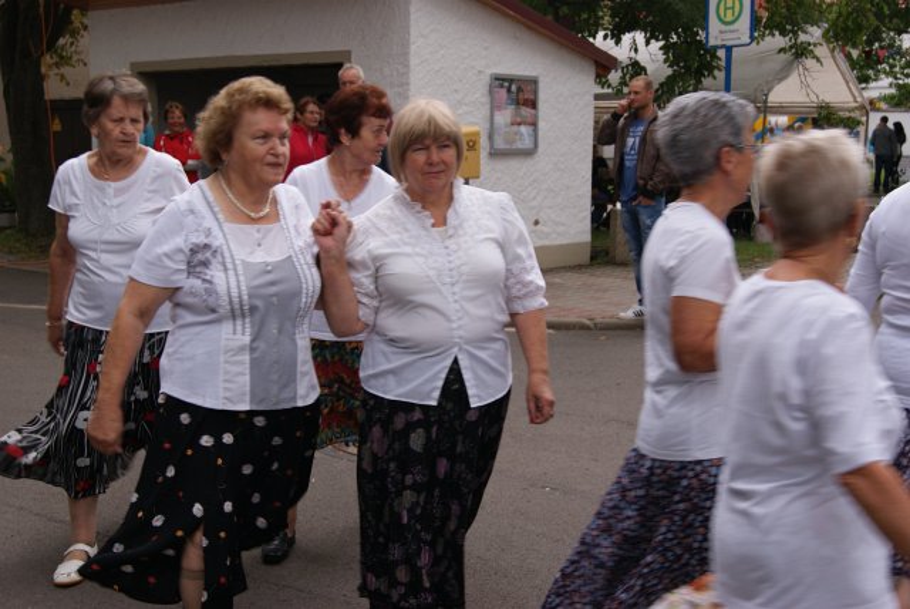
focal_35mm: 45
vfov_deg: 29.9
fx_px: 1139
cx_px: 455
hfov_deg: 43.6
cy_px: 304
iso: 100
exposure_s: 1/80
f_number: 6.3
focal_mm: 30
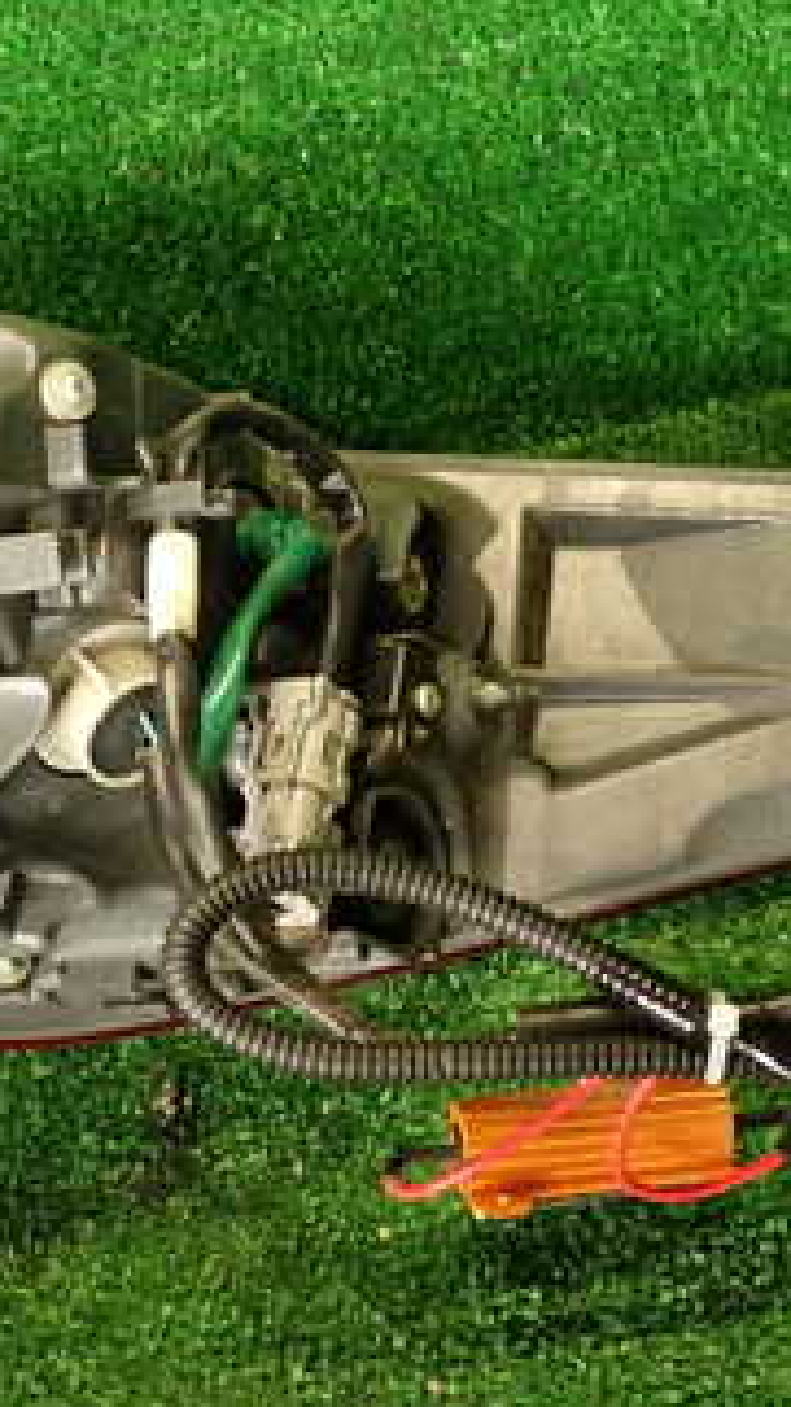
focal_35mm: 65
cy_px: 594
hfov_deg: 18.5
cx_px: 428
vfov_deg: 32.3
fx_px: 2425
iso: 250
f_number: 2.4
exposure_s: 1/30
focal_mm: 5.79
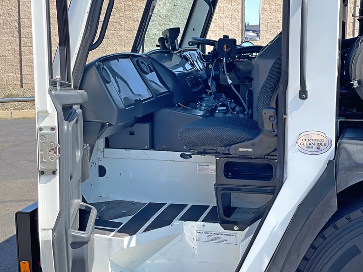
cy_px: 136
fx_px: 671
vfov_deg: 22.9
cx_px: 182
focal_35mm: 64
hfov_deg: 30.3
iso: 32
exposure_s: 1/641
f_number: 2.2
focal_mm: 7.5
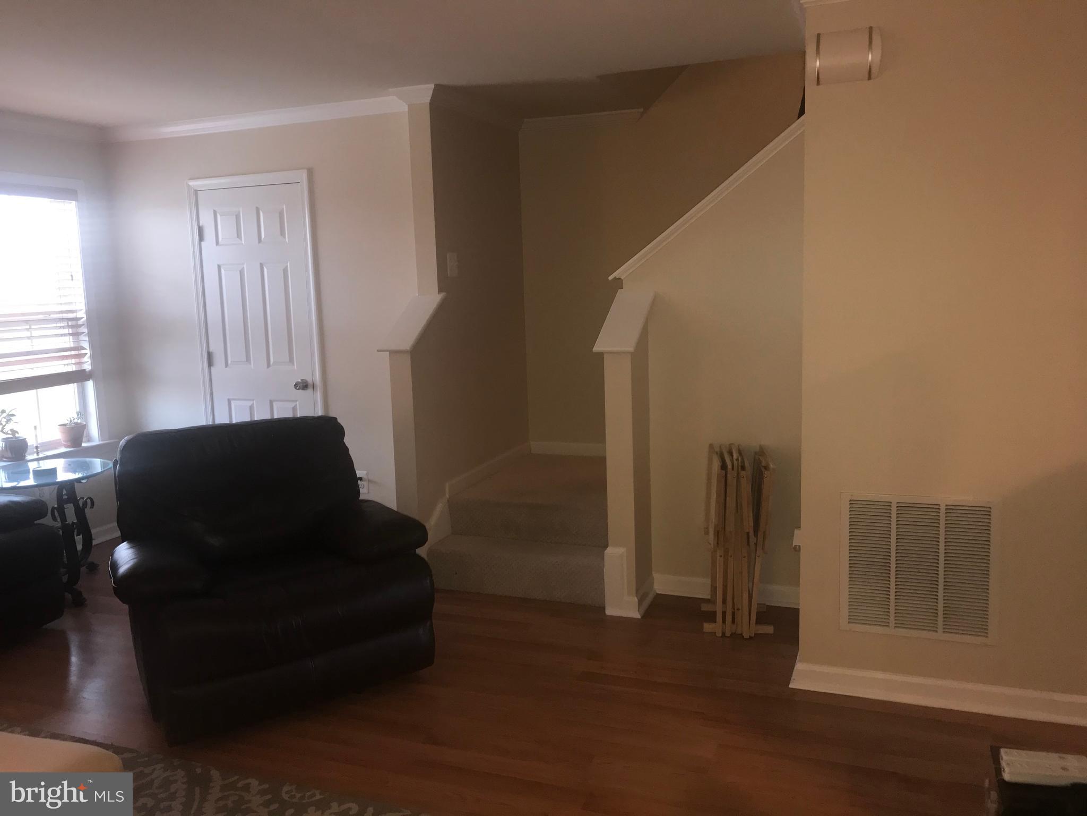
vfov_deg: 49.7
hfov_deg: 63.4
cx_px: 544
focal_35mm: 28
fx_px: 879
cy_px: 408
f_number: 1.8
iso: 50
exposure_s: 1/30
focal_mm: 3.99
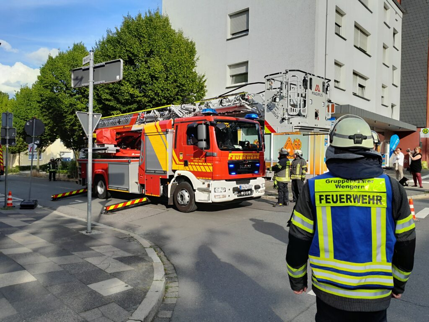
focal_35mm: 26
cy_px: 161
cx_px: 214
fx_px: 322
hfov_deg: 67.3
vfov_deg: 53.1
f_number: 1.8
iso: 40
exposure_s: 1/944
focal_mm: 4
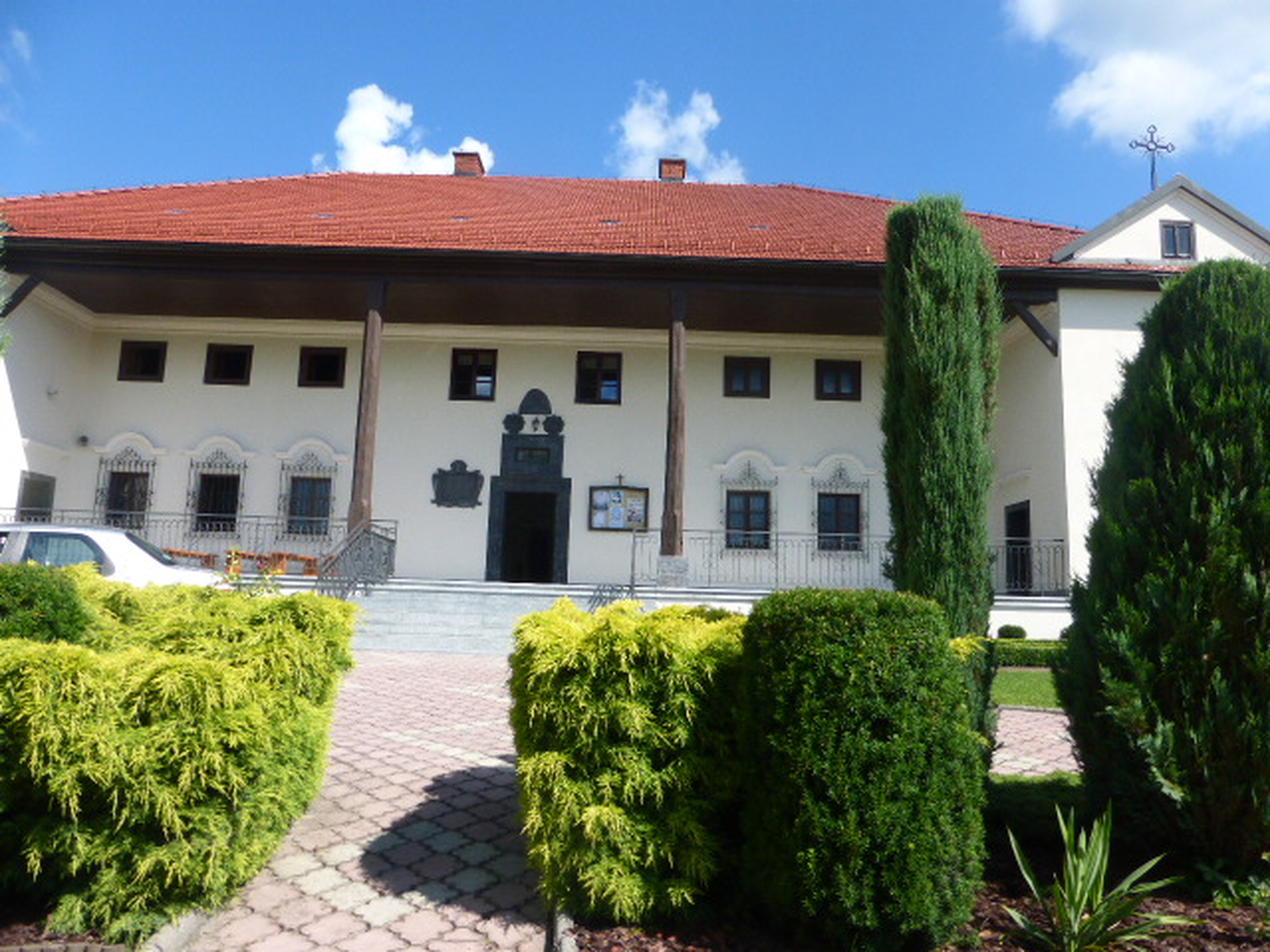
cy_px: 476
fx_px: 917
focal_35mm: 25
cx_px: 635
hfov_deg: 69.4
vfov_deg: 54.9
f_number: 4
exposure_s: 1/500
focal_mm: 4.3
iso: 100
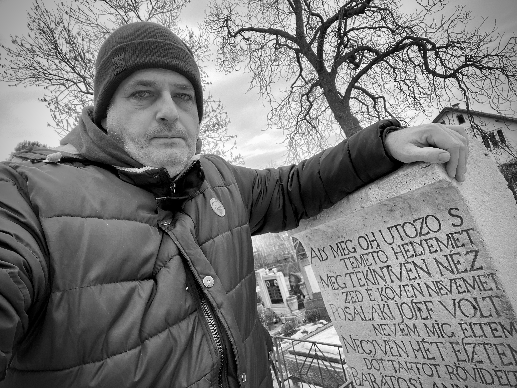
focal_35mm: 23
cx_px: 258
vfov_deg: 58.9
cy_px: 194
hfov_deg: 73.9
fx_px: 344
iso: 25
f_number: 2.2
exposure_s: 1/122
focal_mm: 2.71
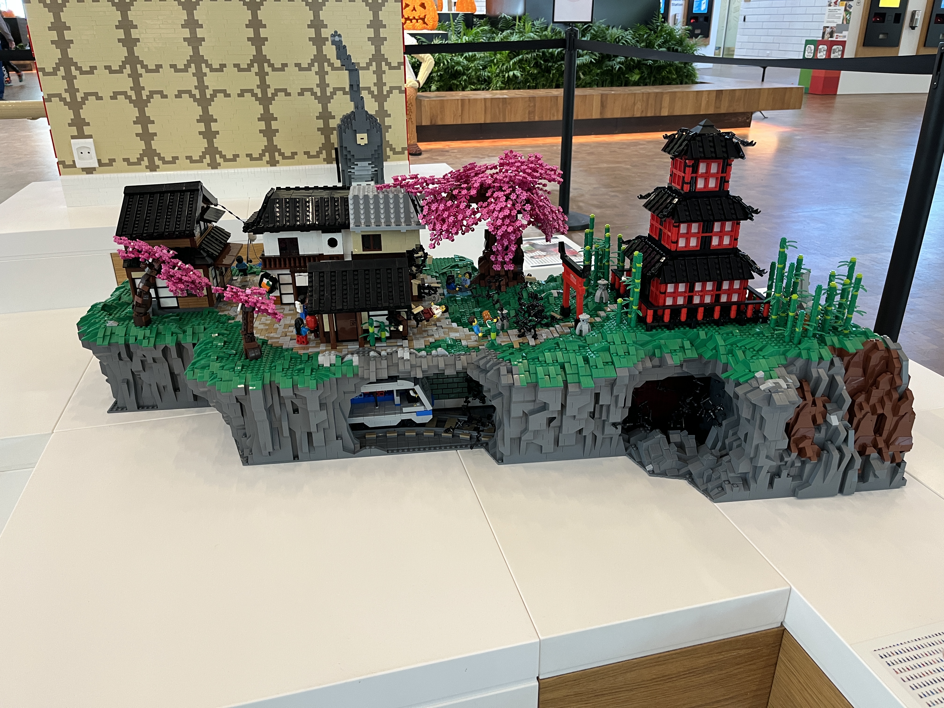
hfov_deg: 67.3
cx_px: 472
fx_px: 709
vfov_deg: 53.1
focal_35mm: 26
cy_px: 354
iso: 160
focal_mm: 5.1
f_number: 1.6
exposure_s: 1/60
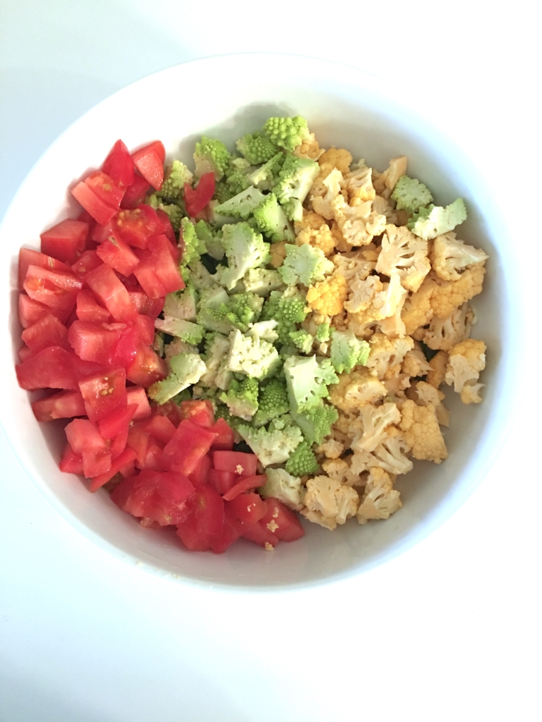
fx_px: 605
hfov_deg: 48.2
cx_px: 271
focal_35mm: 29
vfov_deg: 61.7
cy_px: 361
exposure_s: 1/8
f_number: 2.2
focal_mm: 4.15
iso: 100
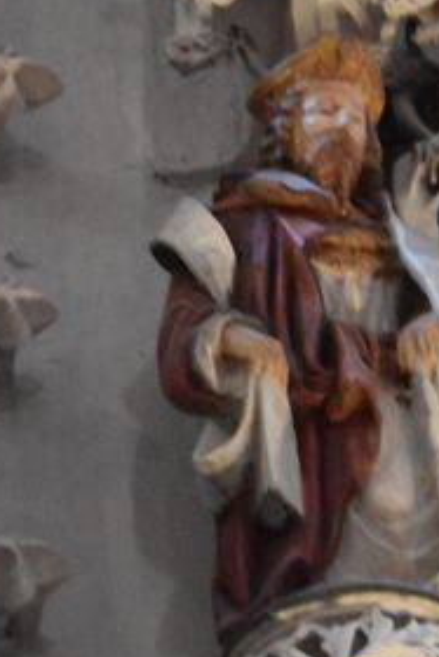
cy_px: 270
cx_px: 365
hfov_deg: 2.7
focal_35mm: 506
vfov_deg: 4.1
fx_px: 9248
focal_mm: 135
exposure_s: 1/80
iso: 12800
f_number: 5
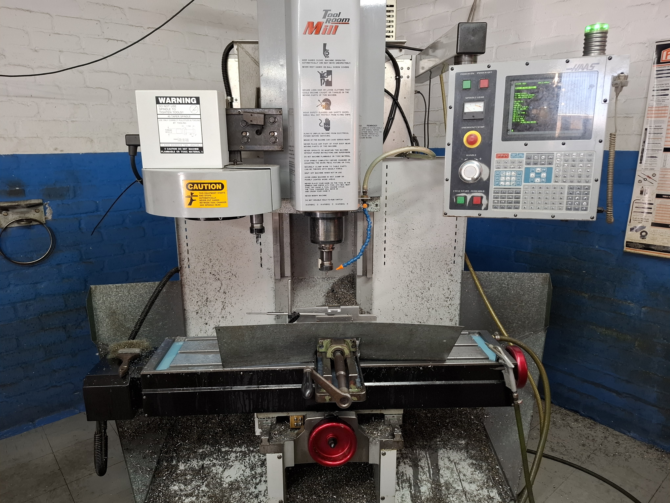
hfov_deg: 73.9
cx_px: 335
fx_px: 445
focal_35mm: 23
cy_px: 252
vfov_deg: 58.9
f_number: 1.8
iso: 320
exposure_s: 1/33
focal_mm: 5.54
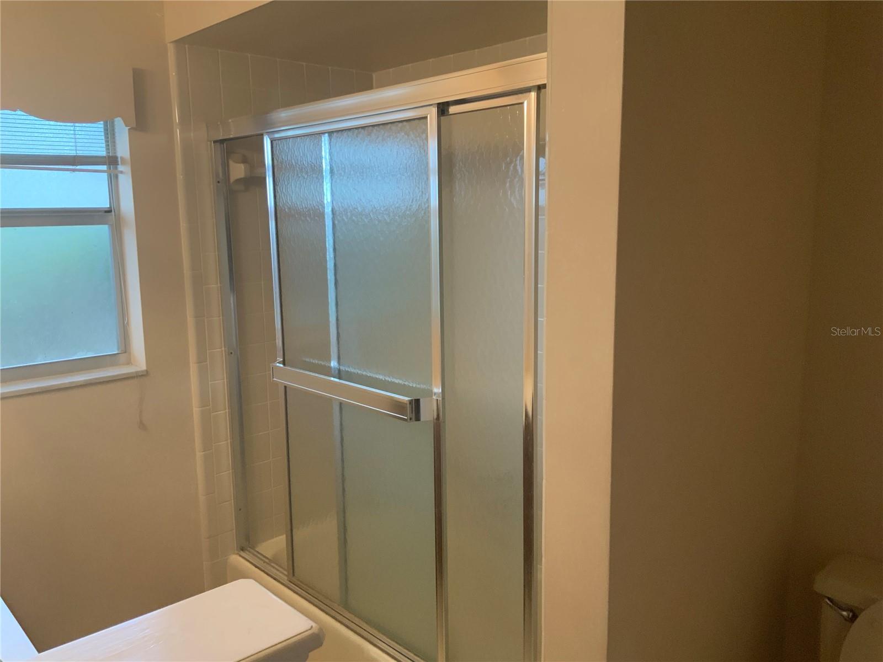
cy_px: 331
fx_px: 740
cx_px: 442
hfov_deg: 61.7
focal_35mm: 29
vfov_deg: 48.2
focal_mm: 3
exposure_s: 1/60
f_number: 1.8
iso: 160
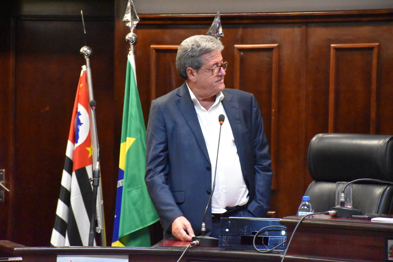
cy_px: 131
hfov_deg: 12.2
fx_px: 1835
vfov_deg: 8.2
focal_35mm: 168
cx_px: 196
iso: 12800
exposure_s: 1/125
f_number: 5.6
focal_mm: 112
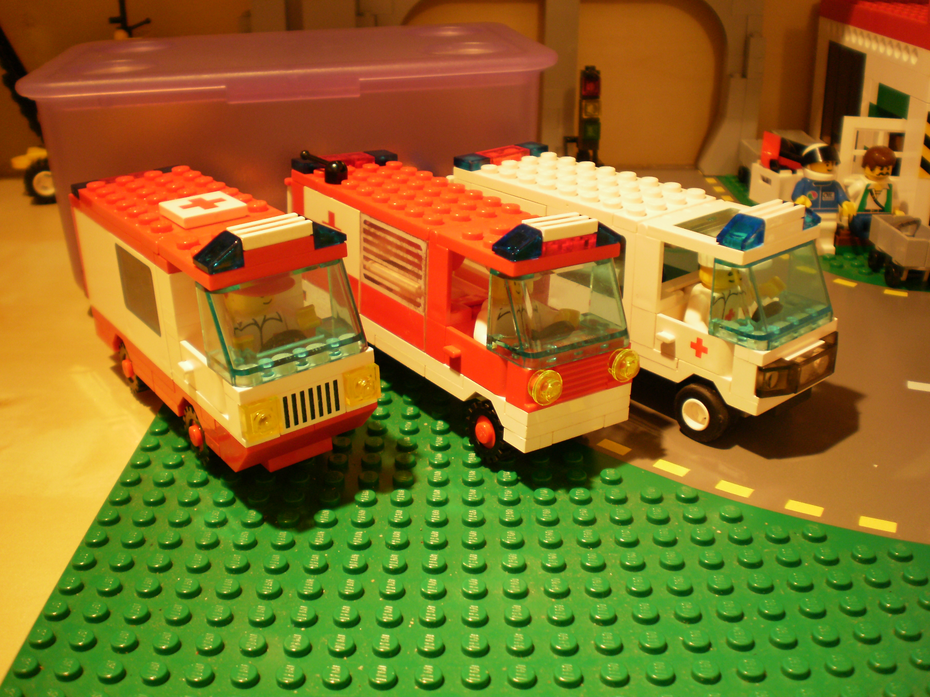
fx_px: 967
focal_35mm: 36
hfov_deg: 51.4
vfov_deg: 39.7
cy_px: 348
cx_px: 465
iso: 125
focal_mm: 6.3
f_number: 3.1
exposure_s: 1/5
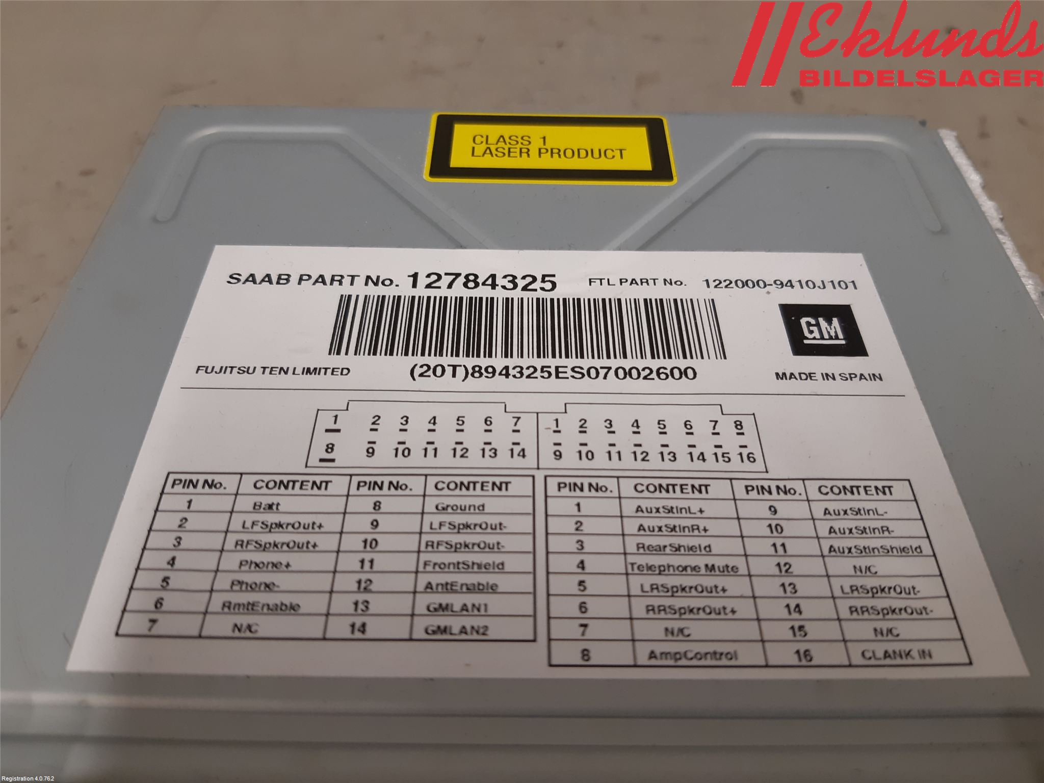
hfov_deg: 67.3
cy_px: 392
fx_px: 784
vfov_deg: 53.1
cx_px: 522
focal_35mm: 26
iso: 100
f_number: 1.7
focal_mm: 3.93
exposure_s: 1/50
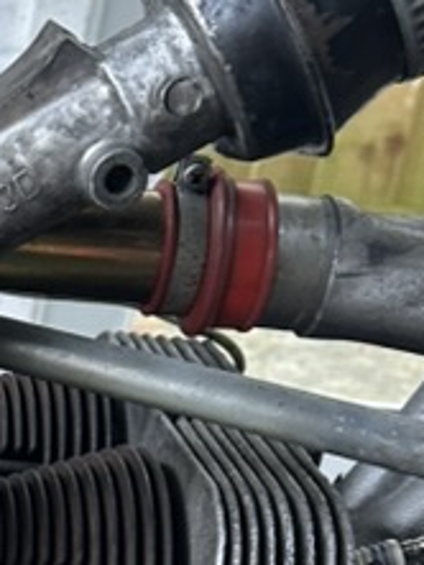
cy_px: 688
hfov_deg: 12.3
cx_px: -335
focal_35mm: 111
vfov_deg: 16.9
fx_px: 1811
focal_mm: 6.86
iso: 125
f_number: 1.78
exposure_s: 1/100
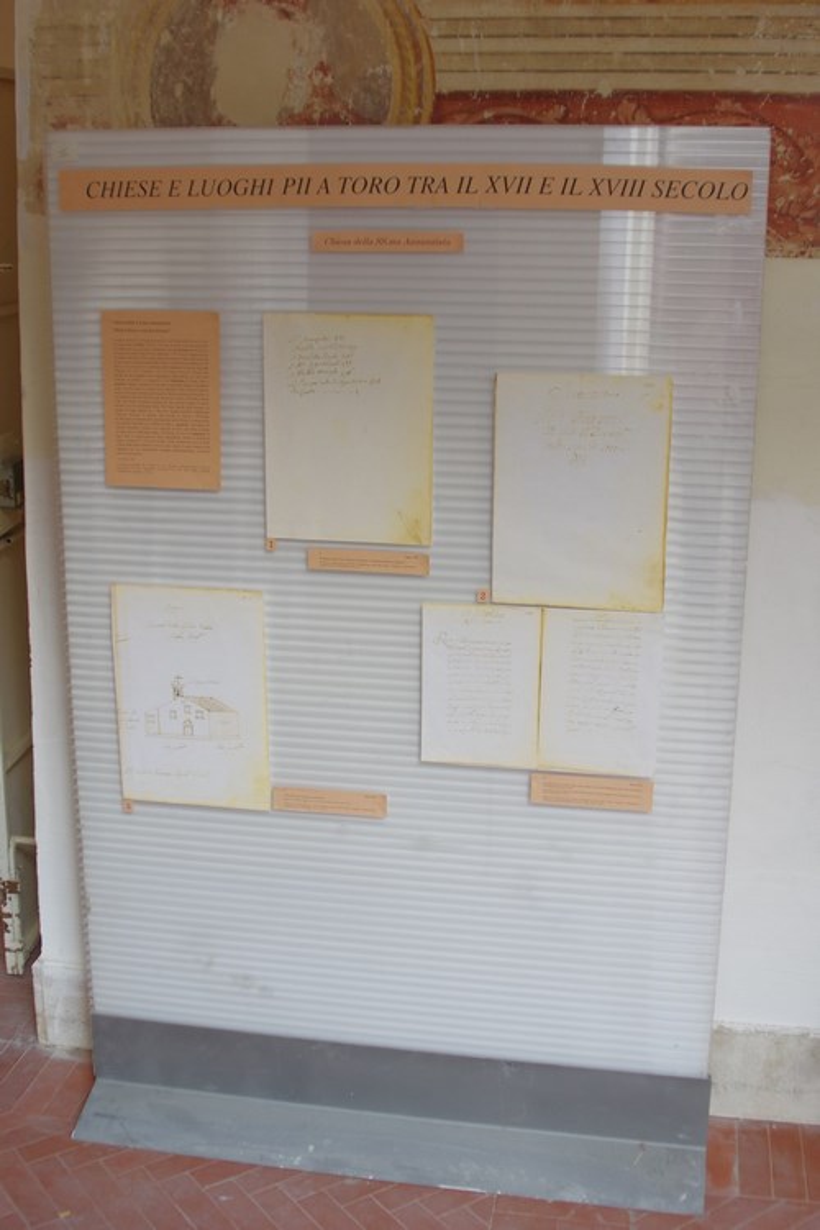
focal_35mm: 42
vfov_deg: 46.4
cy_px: 615
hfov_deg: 31.9
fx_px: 1435
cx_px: 410
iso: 400
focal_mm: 28
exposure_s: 1/125
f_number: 4
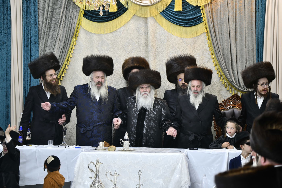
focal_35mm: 150
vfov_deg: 9.1
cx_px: 141
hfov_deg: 13.7
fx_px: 1175
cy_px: 94
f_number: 5.6
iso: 500
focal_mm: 150
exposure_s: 1/160
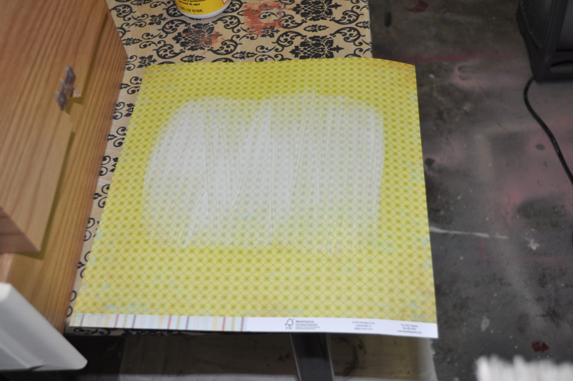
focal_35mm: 36
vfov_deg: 36.8
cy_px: 190
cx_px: 286
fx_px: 572
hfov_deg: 53.2
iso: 400
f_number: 4
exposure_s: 1/60
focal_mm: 24
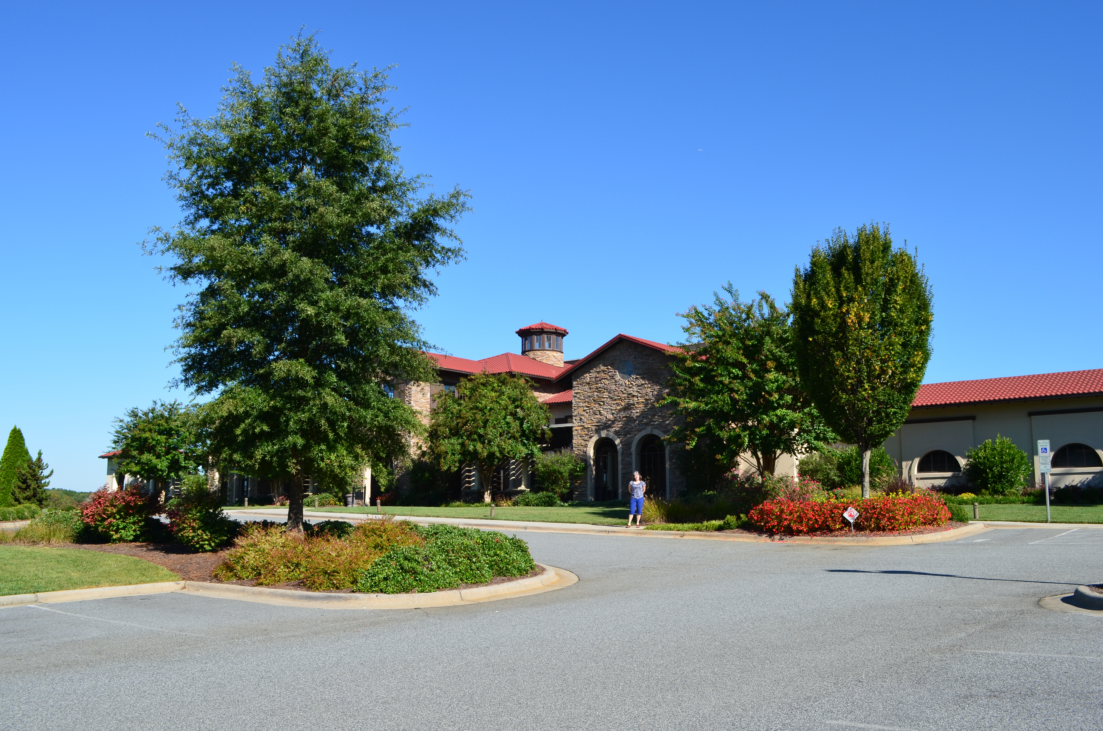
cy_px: 366
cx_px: 552
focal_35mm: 30
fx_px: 917
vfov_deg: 43.4
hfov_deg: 62.0
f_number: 10
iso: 200
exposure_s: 1/250
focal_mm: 20
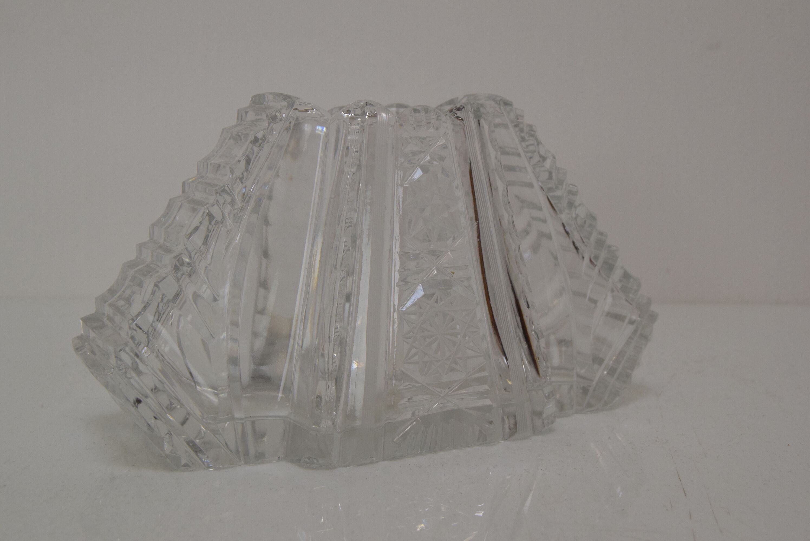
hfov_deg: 41.1
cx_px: 405
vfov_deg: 28.1
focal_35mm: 48
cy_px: 270
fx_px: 1081
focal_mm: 32
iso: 1600
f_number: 10
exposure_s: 1/400
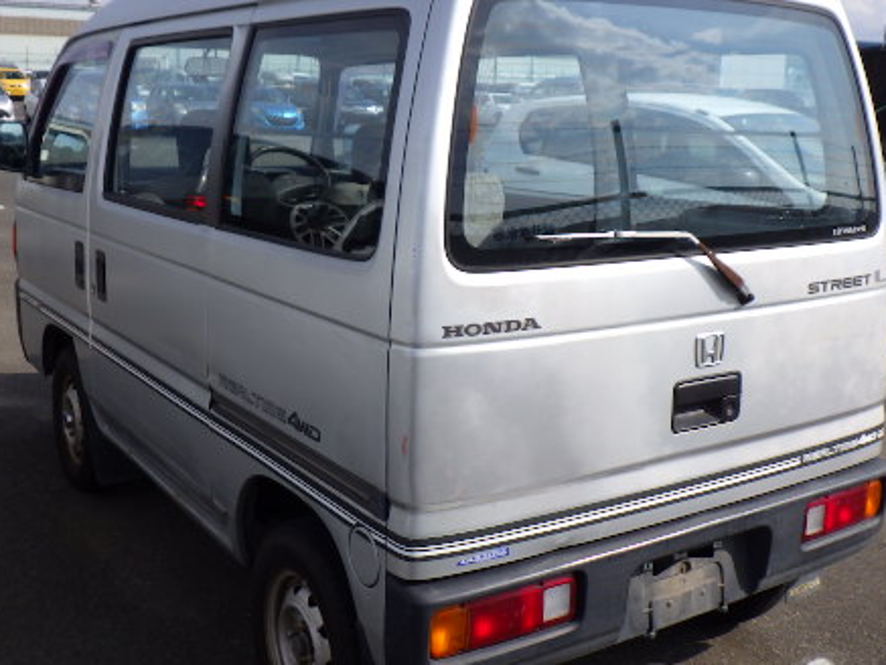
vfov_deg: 35.1
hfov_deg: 45.8
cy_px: 292
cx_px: 458
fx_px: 1050
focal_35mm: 41
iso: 125
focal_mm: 5
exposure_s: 1/1250
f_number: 4.2
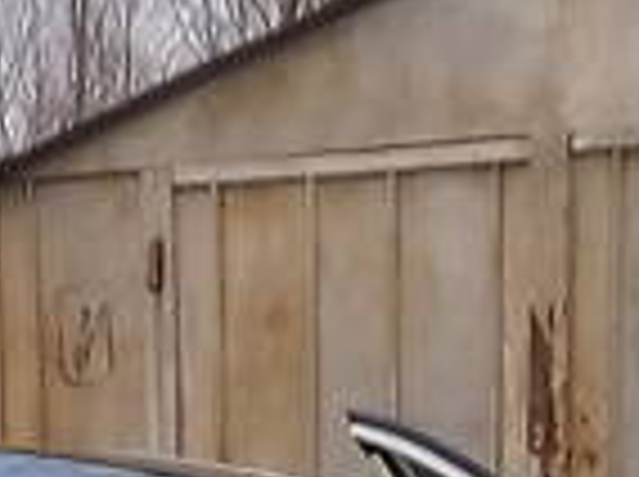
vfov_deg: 7.7
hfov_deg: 11.3
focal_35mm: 175
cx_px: 144
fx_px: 3225
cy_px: 1233
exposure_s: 1/33
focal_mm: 3.3
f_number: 2.2
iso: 80
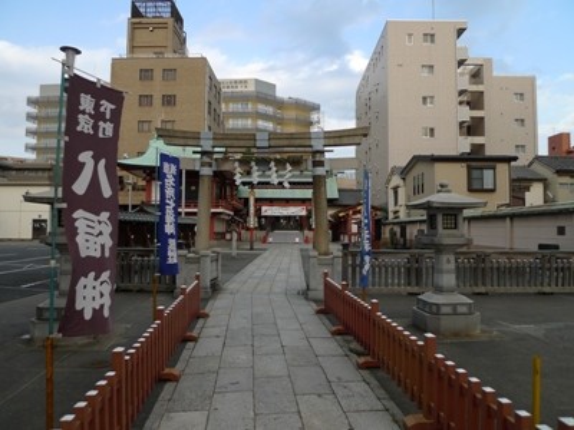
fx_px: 398
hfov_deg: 71.6
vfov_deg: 56.8
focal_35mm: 24
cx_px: 287
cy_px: 215
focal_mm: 5.1
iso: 80
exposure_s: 1/800
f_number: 2
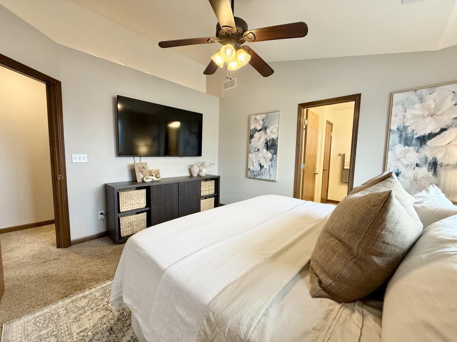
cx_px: 228
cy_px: 171
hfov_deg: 102.1
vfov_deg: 85.7
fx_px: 185
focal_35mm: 14
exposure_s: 1/60
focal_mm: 2.22
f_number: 2.2
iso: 200
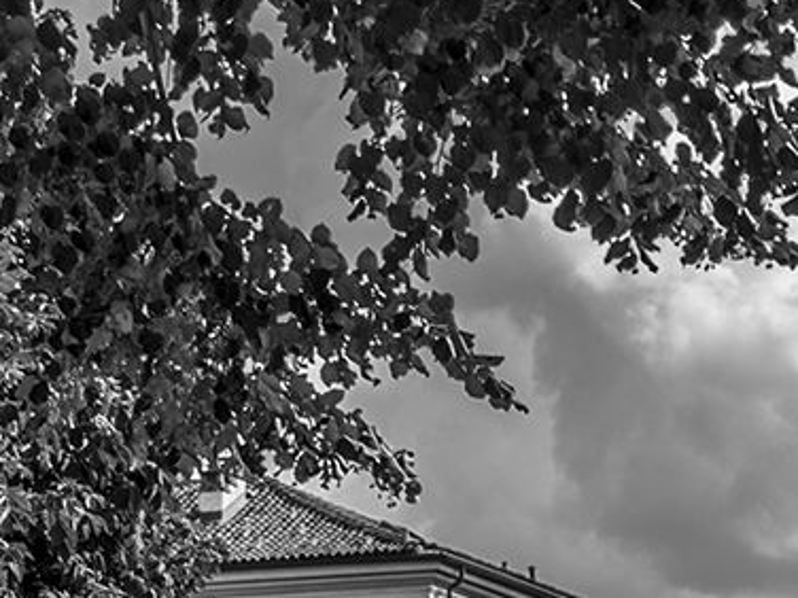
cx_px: 81
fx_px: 5948
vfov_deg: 5.6
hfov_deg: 7.7
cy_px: 1311
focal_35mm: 258
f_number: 5.6
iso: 100
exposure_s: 1/200
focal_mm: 28
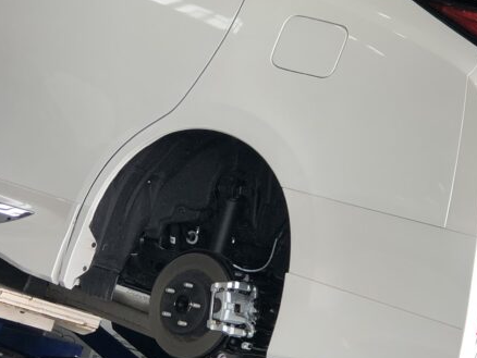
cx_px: 212
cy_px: 183
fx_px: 2151
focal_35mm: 156
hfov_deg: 12.7
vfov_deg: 9.5
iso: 25
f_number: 2.8
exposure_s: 1/120
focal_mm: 6.6
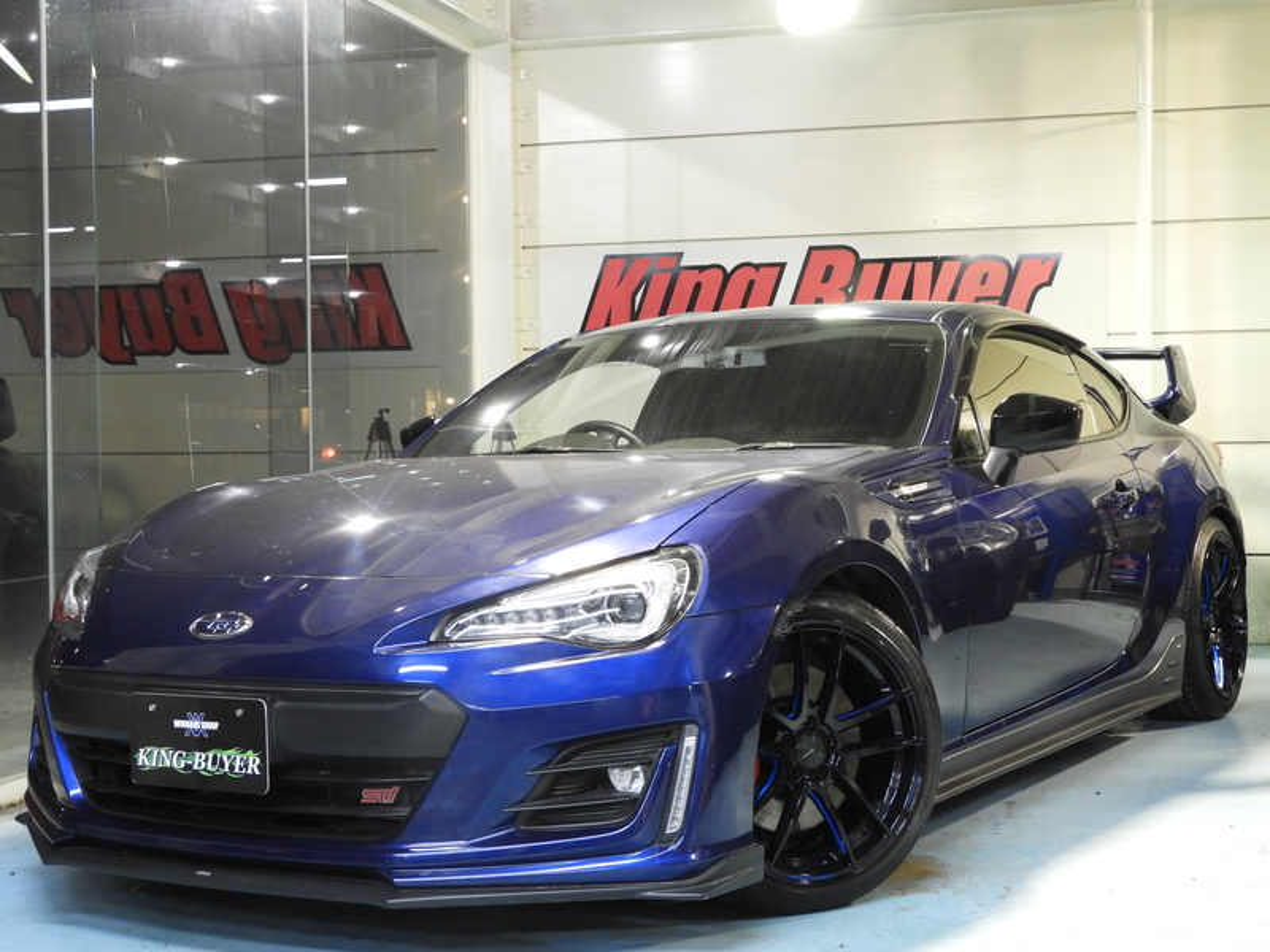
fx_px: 2018
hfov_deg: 34.9
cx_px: 635
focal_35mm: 55
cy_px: 476
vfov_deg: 26.6
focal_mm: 9.9
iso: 400
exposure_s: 1/15
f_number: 4
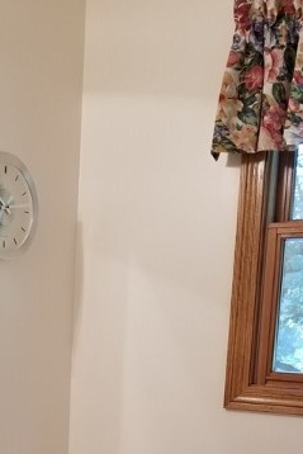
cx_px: 53
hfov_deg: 23.0
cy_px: 441
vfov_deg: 32.1
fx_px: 731
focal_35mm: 58
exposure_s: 1/60
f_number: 1.7
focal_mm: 4.25
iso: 100
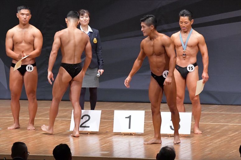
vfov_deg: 5.4
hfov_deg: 8.1
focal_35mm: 255
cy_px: 80
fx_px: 1706
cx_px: 120
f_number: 5.6
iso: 8000
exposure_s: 1/400
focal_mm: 170
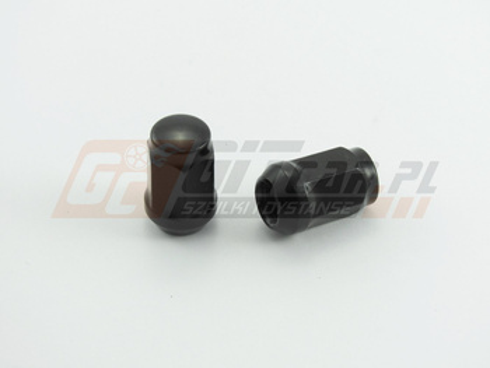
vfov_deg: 7.4
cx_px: 245
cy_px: 184
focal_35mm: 200
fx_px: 2833
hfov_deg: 9.9
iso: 400
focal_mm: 35.8
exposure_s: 1/125
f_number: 6.7
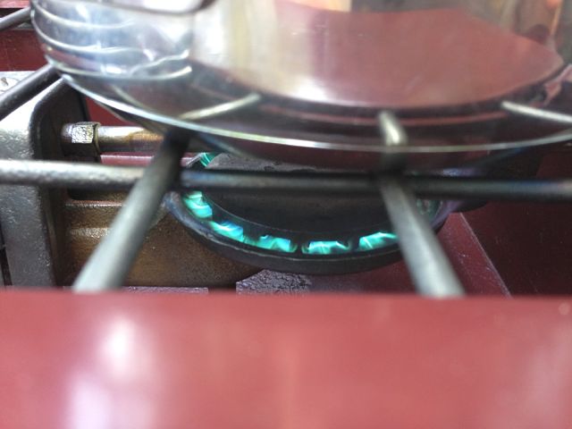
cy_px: 214
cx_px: 286
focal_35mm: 33
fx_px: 545
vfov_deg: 42.9
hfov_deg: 55.4
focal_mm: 4.12
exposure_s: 1/20
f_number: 2.4
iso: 100
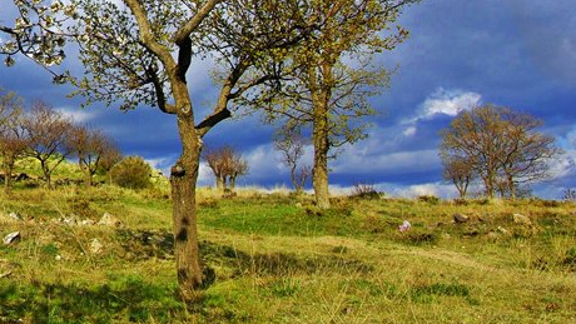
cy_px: -57
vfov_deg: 18.2
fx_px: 962
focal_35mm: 63
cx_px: -58
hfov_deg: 29.9
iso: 100
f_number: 7.1
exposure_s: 1/320
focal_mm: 18
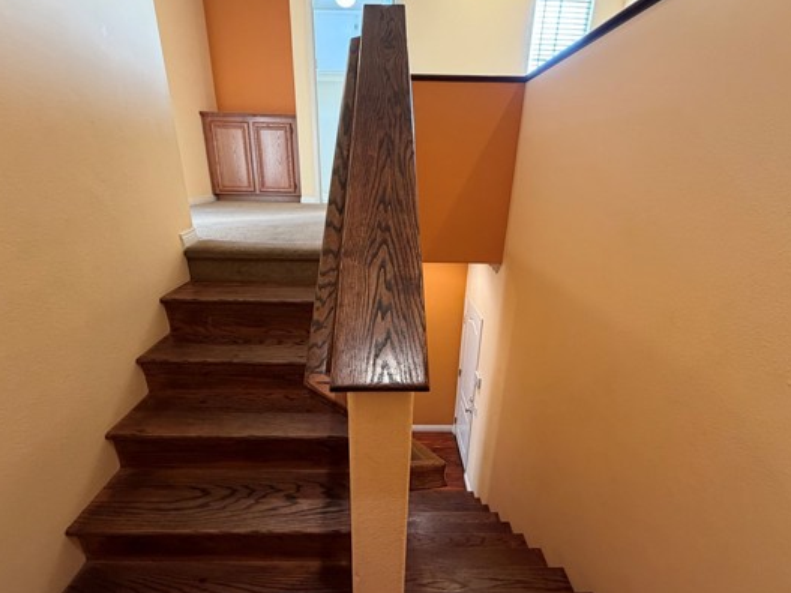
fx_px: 388
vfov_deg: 74.5
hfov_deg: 91.0
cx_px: 392
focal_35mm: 17
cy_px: 323
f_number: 2.2
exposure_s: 1/60
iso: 320
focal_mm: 2.22
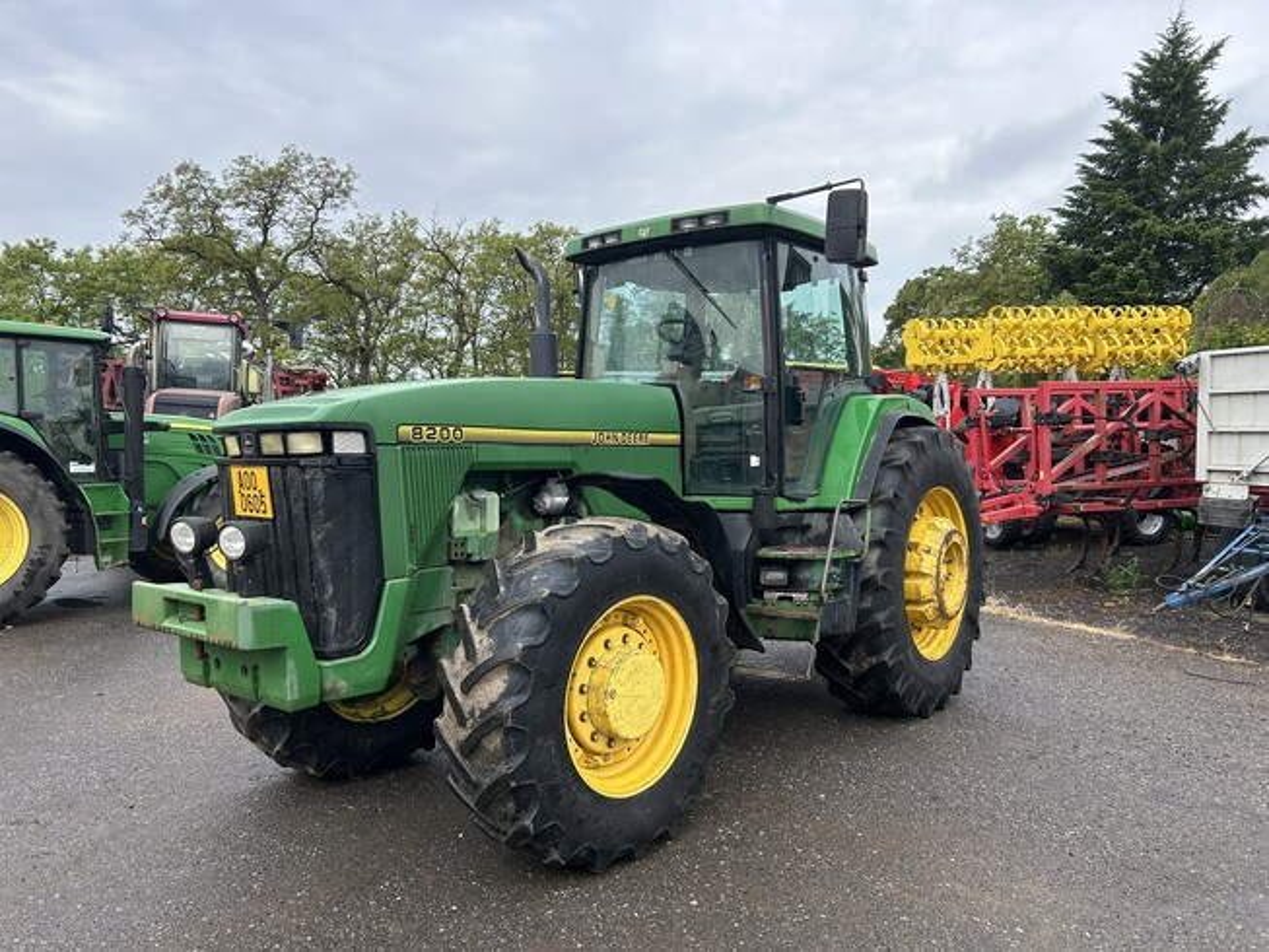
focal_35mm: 26
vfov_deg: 53.1
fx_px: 953
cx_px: 634
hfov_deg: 67.3
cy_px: 476
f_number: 1.5
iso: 50
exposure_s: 1/666
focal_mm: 5.7
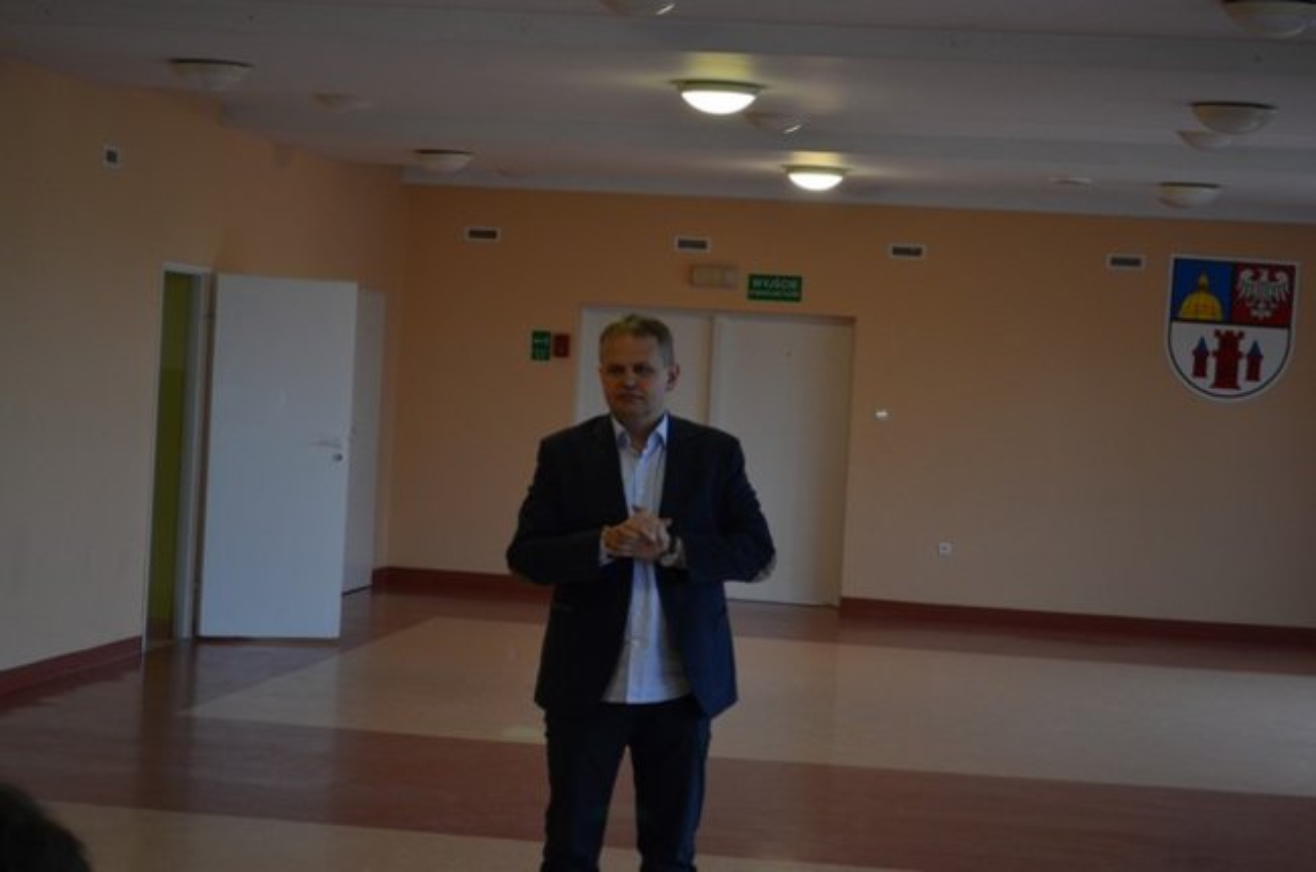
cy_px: 436
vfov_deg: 16.5
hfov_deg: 24.7
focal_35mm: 82
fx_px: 3011
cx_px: 658
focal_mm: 55
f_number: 5.6
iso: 800
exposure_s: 1/40
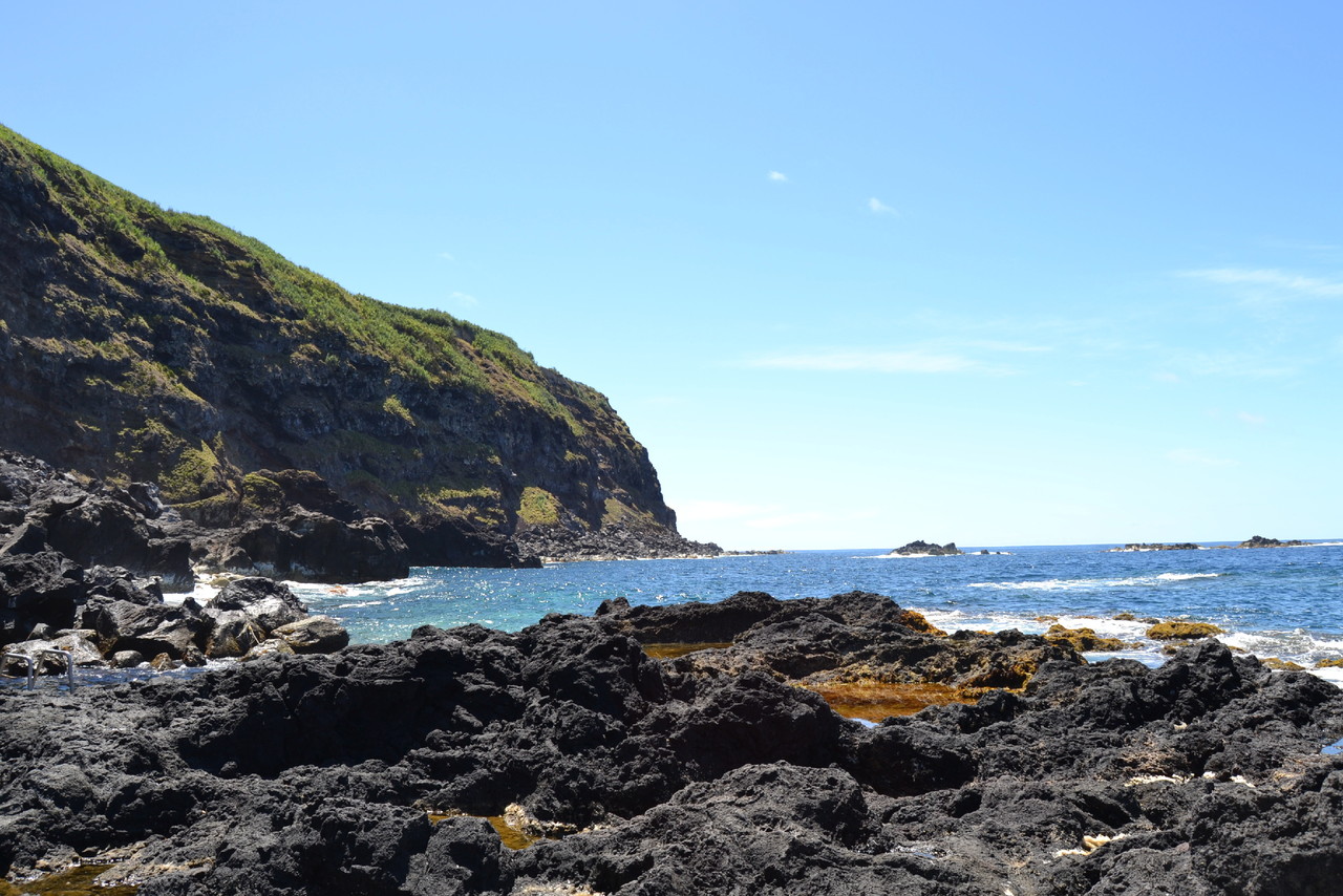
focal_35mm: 27
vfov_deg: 48.0
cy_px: 448
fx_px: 1007
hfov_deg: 67.4
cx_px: 672
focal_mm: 18
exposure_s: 1/200
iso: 100
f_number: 7.1
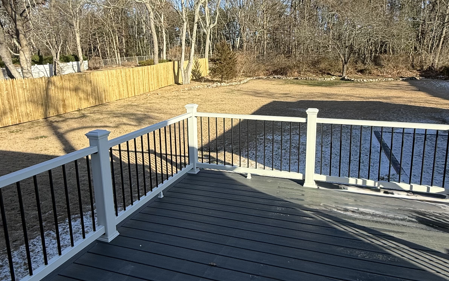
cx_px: 239
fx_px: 306
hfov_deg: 72.5
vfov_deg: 49.1
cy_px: 120
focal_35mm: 25
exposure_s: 1/1068
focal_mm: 2.22
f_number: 2.2
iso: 50
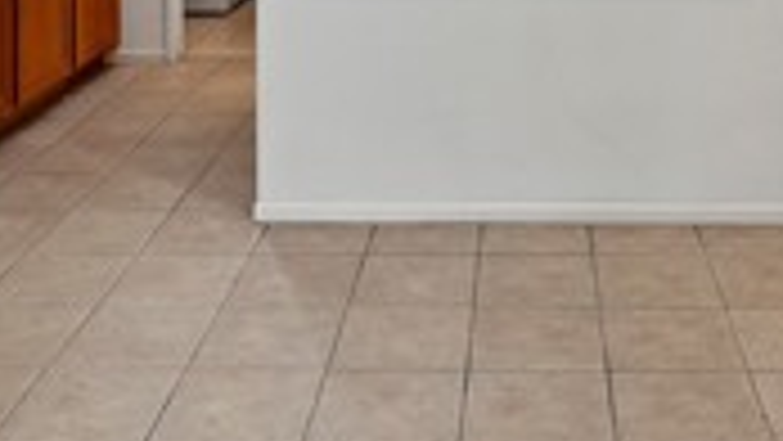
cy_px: -184
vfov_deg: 19.8
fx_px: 1121
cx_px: 526
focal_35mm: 54
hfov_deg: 38.0
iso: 500
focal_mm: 14
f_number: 10
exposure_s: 1/5
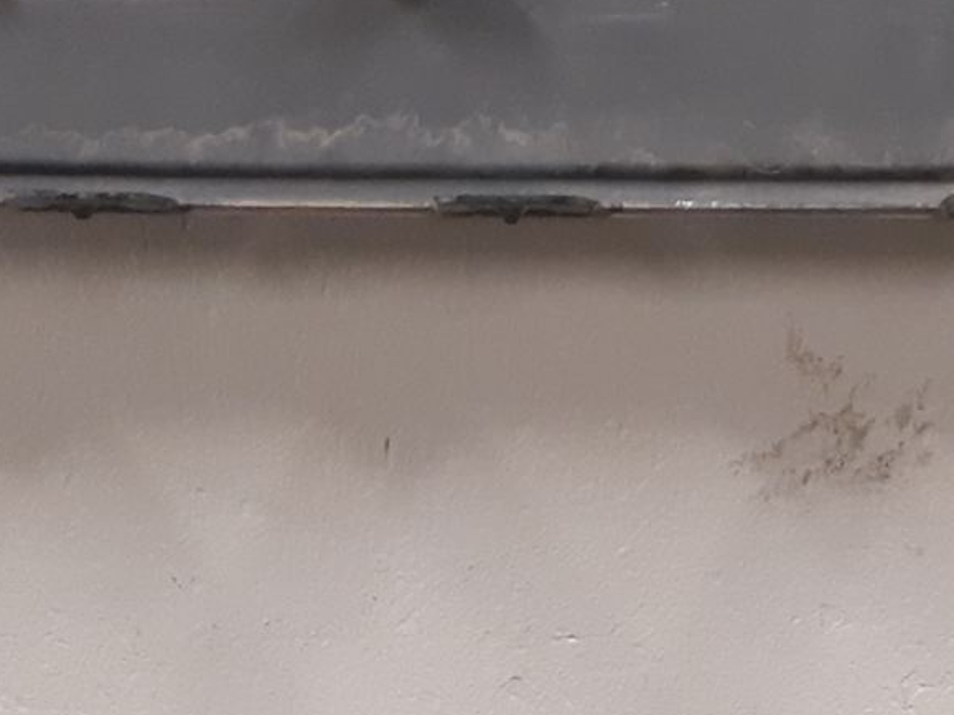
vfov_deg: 15.2
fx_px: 2535
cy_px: -249
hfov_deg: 21.0
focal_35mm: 92
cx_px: 809
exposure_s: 1/50
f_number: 1.7
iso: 250
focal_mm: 3.93
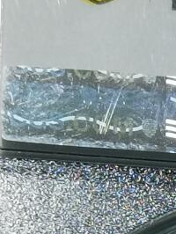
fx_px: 2470
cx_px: 319
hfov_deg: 4.0
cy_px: 382
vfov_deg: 5.4
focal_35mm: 365
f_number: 1.9
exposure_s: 1/100
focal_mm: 6.67
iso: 64
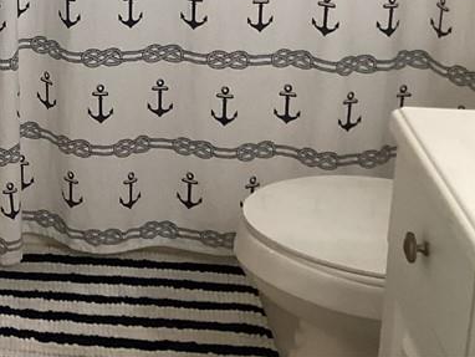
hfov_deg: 21.6
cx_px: -121
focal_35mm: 83
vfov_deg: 16.7
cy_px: -119
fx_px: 1140
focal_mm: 3.3
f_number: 2.4
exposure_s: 1/60
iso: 160
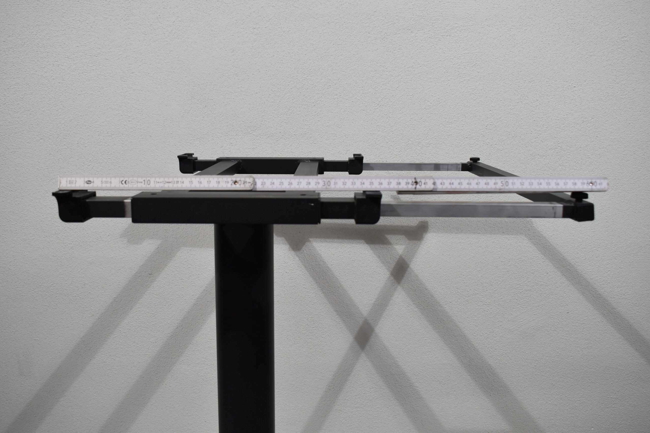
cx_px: 325
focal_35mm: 36
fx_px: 650
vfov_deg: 36.9
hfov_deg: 53.1
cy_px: 216
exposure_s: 1/125
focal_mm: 24
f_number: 5.6
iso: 360
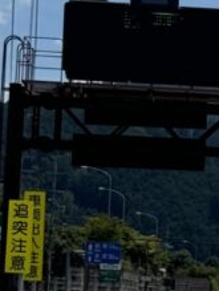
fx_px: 1884
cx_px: 482
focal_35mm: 224
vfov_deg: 8.8
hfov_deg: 6.4
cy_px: 173
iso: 64
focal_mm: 6.76
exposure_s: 1/7092
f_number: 1.78
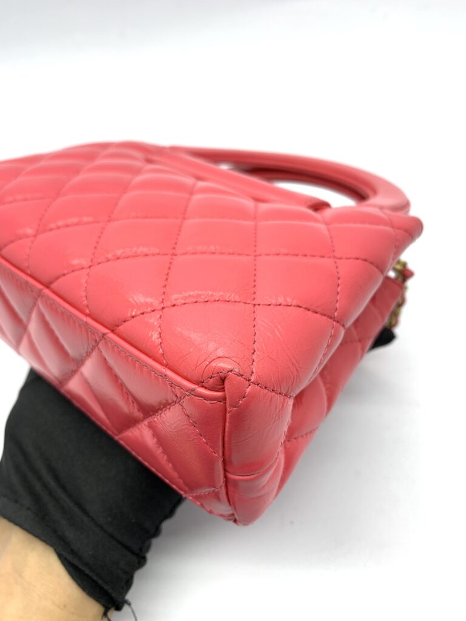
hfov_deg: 53.1
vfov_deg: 67.3
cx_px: 233
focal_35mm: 26
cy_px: 310
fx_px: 467
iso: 50
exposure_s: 1/100
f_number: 1.8
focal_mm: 4.25
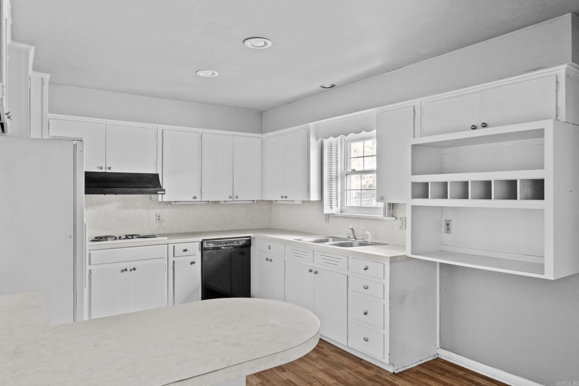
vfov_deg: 53.1
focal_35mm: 24
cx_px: 290
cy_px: 193
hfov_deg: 73.7
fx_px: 386
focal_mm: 15.9
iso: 800
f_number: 8
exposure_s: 1.3
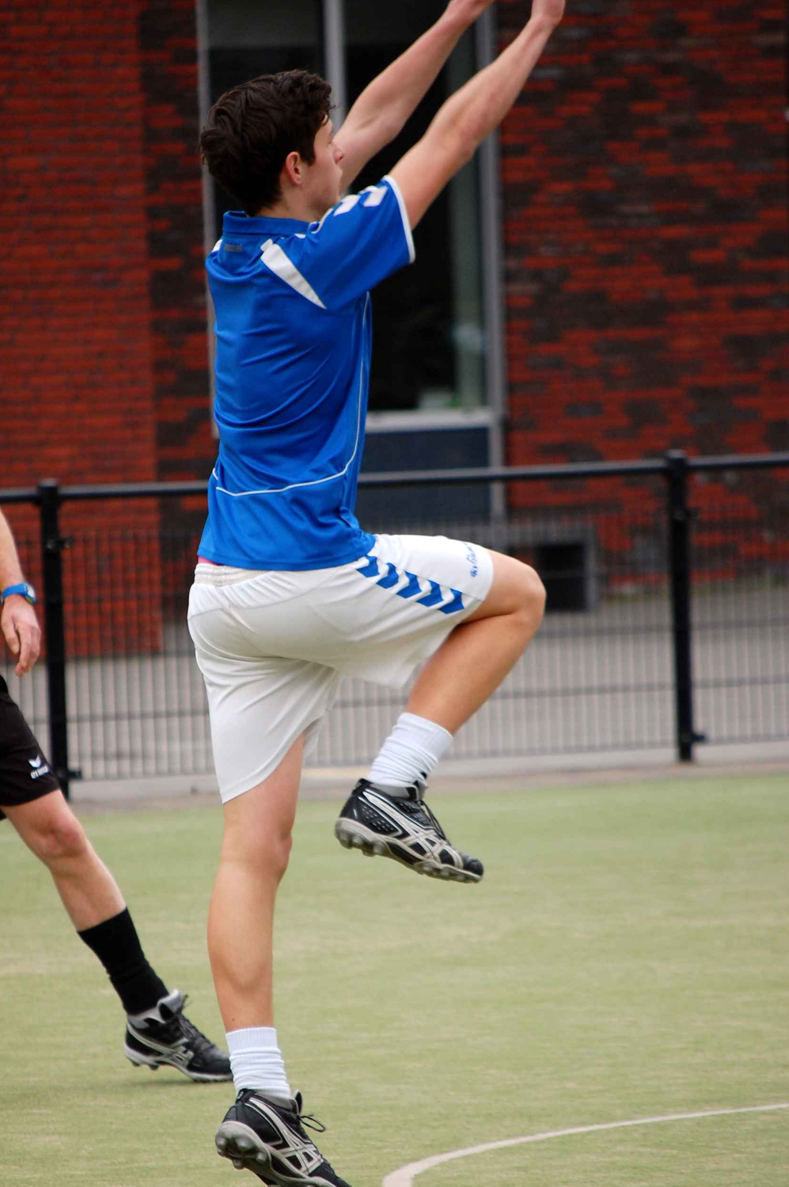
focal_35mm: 314
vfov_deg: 6.6
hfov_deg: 4.4
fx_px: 10342
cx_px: 380
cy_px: 621
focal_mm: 200
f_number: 5.6
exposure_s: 1/500
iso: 400
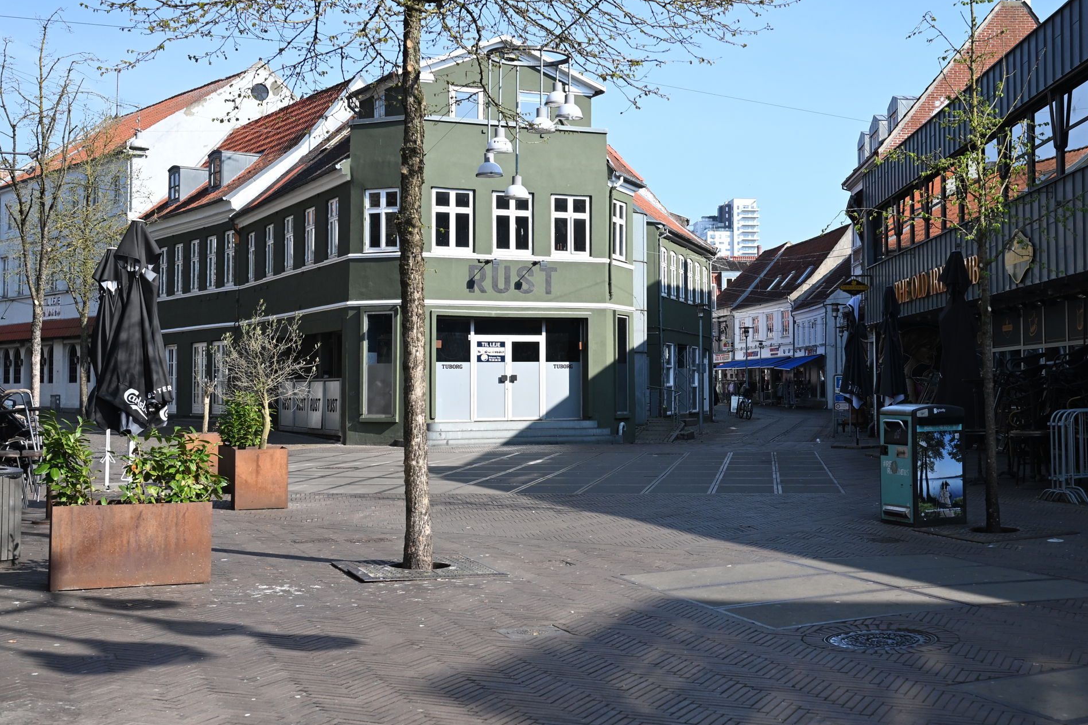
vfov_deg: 28.1
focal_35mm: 48
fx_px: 1451
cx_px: 700
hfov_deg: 40.7
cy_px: 325
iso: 800
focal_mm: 35
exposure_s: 1/5000
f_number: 4.5
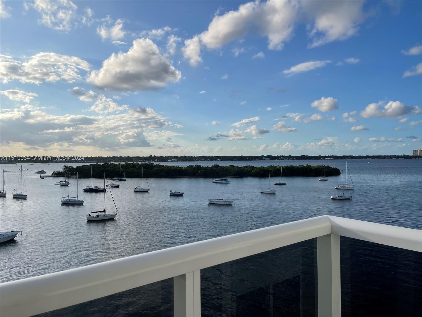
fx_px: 317
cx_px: 211
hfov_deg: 67.3
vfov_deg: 53.1
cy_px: 158
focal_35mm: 26
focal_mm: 5.1
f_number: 1.6
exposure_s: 1/5618
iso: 32
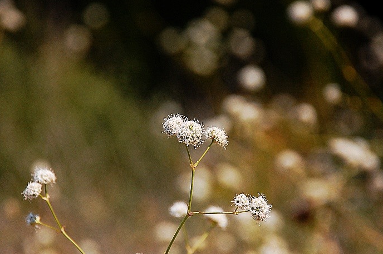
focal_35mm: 236
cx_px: 192
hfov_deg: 8.7
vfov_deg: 5.8
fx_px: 2503
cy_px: 143
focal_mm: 135
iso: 200
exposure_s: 1/800
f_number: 5.6
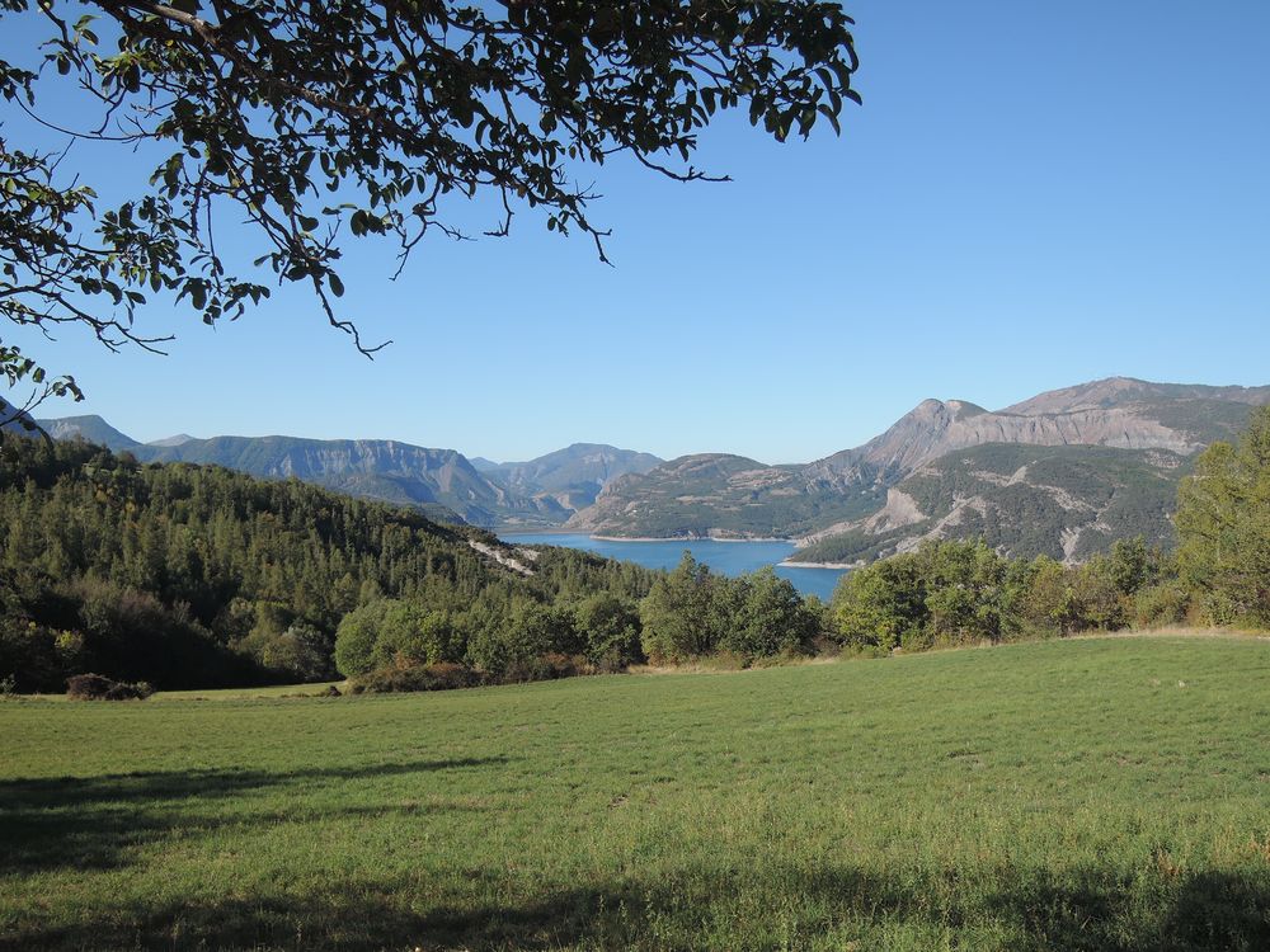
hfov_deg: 58.4
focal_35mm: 31
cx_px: 635
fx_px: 1137
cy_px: 476
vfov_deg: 45.4
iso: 80
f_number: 3.2
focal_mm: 6.6
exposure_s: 1/125
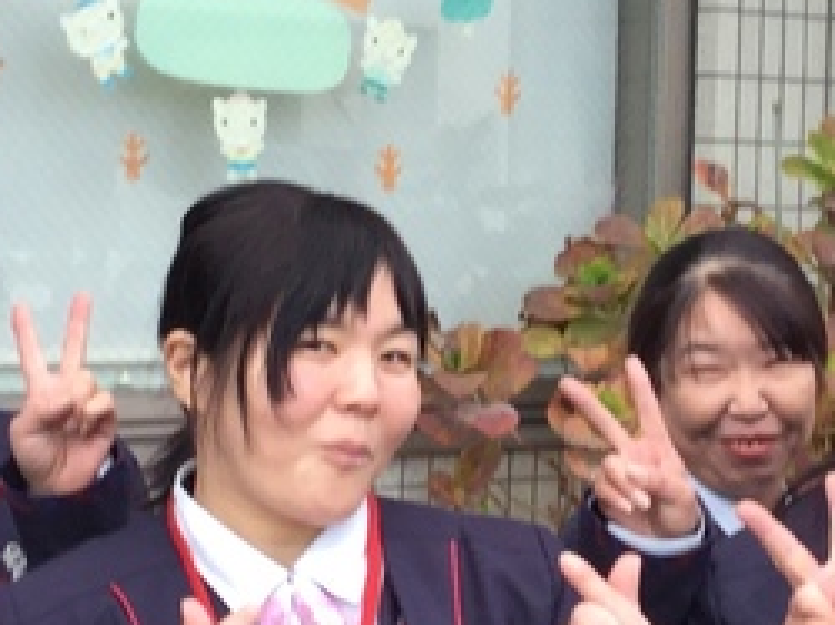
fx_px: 3061
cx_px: 601
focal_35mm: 127
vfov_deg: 11.6
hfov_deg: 15.5
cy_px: 398
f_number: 2.4
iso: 40
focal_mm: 3.3
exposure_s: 1/120
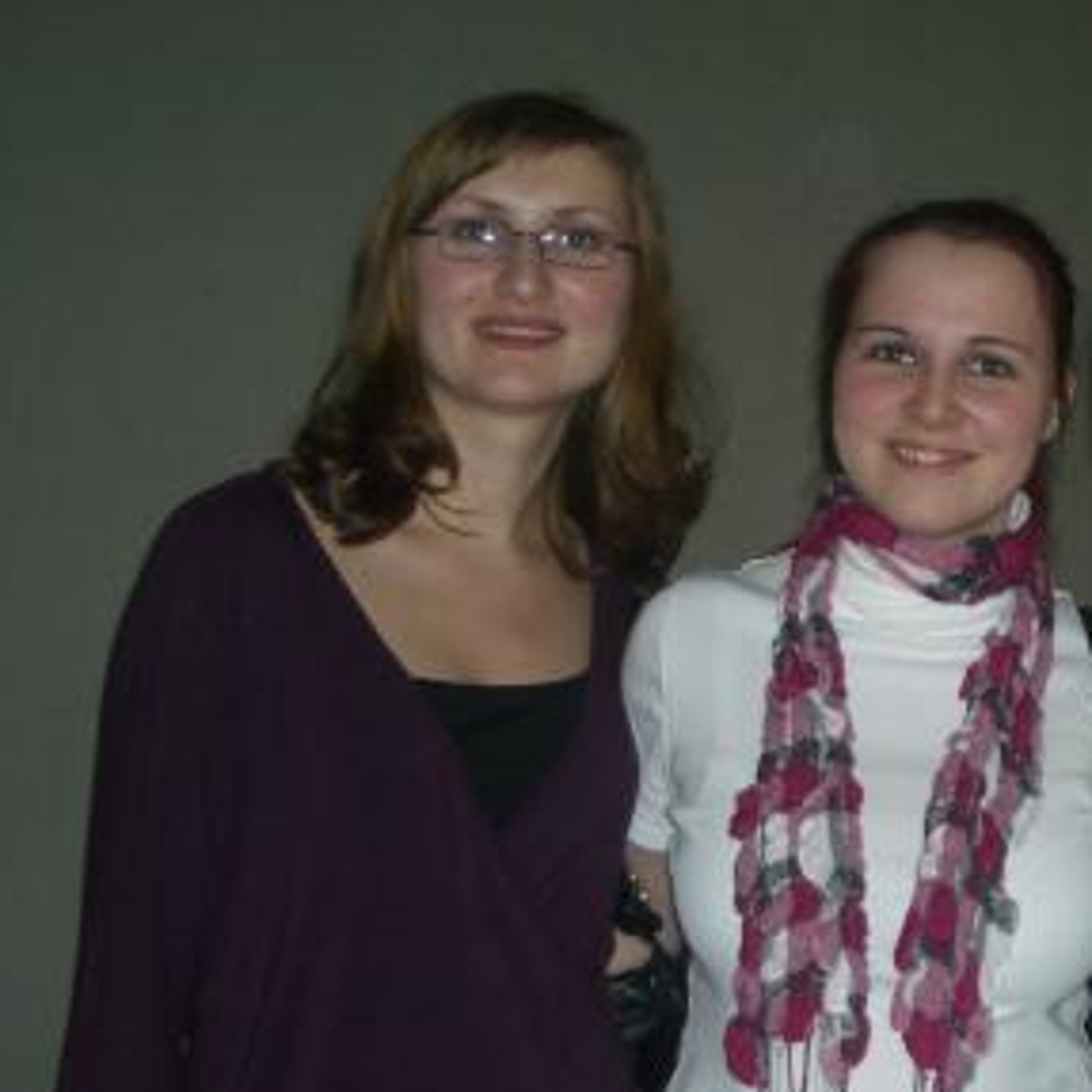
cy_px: 845
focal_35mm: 69
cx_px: 955
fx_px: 2463
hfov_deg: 24.4
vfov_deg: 24.7
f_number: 2.6
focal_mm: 5.8
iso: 50
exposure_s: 1/60
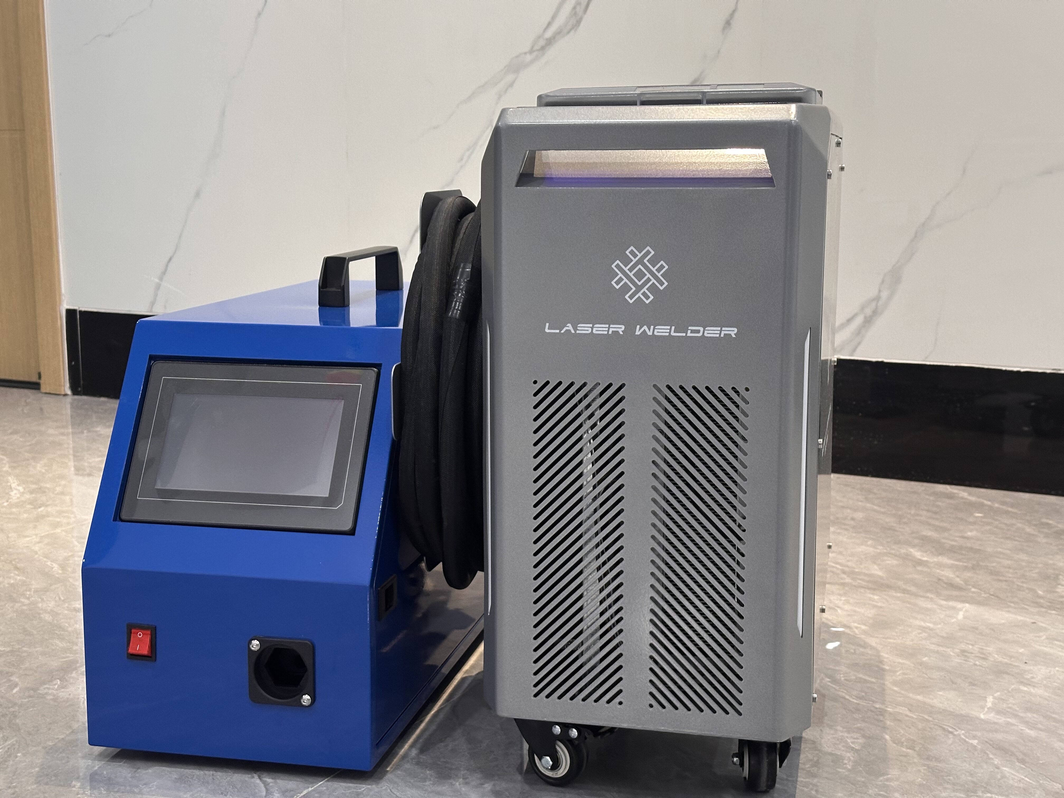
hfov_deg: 39.7
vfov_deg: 30.3
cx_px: 532
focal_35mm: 48
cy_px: 399
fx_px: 1475
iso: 250
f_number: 1.78
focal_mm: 6.86
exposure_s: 1/50
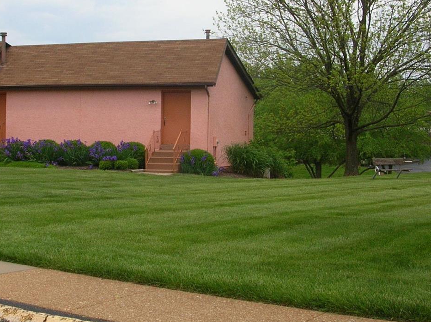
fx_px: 746
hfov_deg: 32.1
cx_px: 171
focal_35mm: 60
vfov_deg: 24.3
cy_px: 117
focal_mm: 5.8
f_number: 5.6
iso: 50
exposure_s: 1/303
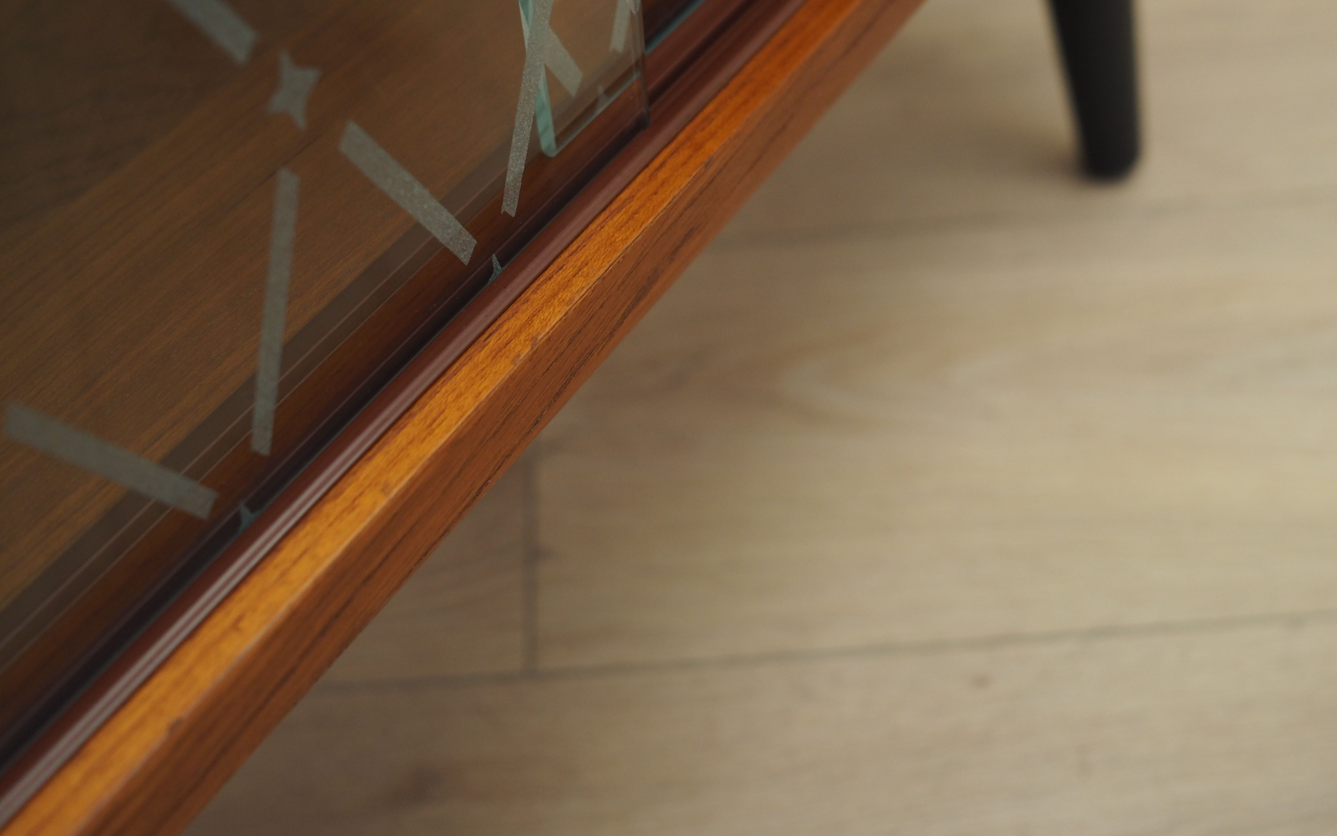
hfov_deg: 47.1
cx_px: 594
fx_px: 1530
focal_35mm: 42
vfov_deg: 30.4
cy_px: 296
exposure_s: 1/50
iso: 400
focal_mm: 17
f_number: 2.5
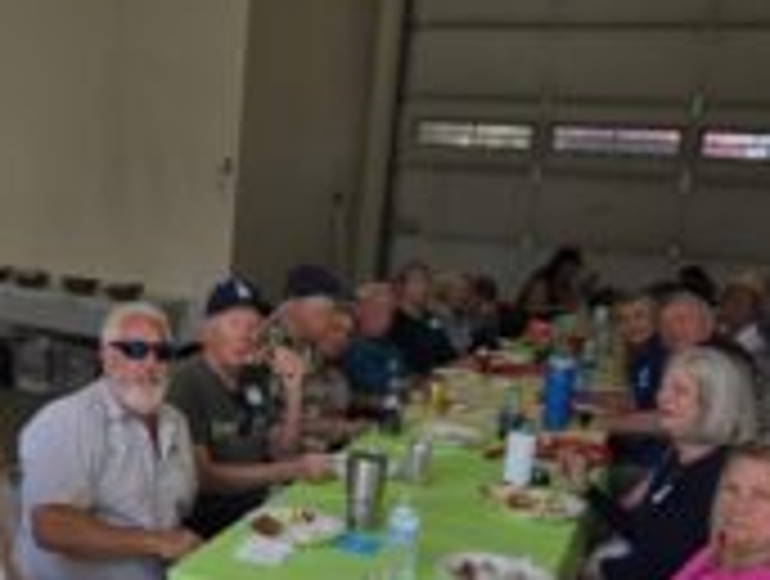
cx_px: 212
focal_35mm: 47
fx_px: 1048
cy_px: 389
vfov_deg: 30.7
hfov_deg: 39.5
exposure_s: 1/1501
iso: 25
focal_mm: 5.4
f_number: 1.8
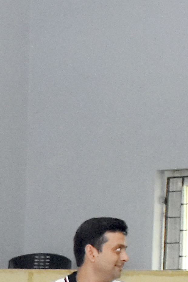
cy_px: 424
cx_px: -325
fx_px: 1371
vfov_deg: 11.3
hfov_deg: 7.2
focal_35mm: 175
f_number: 4.5
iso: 1600
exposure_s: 1/200
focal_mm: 18
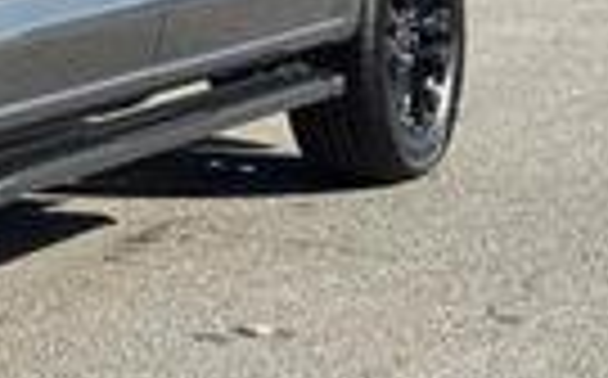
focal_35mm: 190
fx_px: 3144
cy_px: -32
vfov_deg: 6.9
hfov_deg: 10.4
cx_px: -491
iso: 64
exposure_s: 1/2717
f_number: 1.78
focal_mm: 6.76
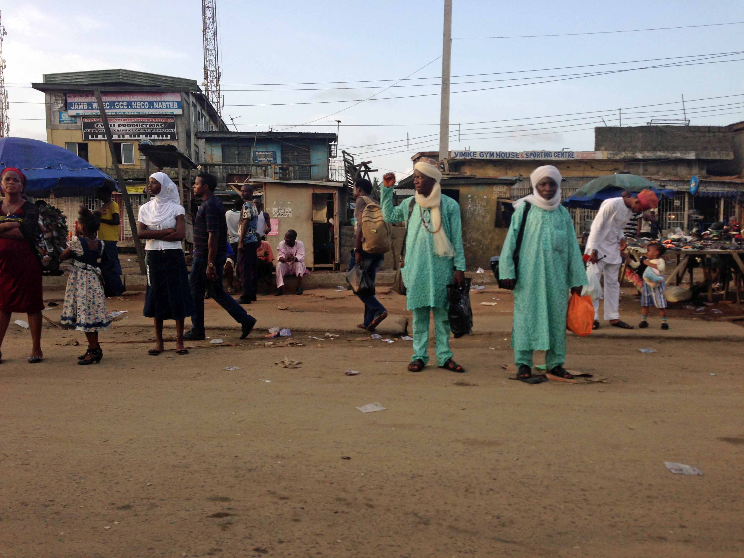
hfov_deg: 55.4
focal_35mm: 33
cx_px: 372
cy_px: 279
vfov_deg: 42.9
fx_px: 709
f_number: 2.4
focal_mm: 4.12
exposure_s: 1/583
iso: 50
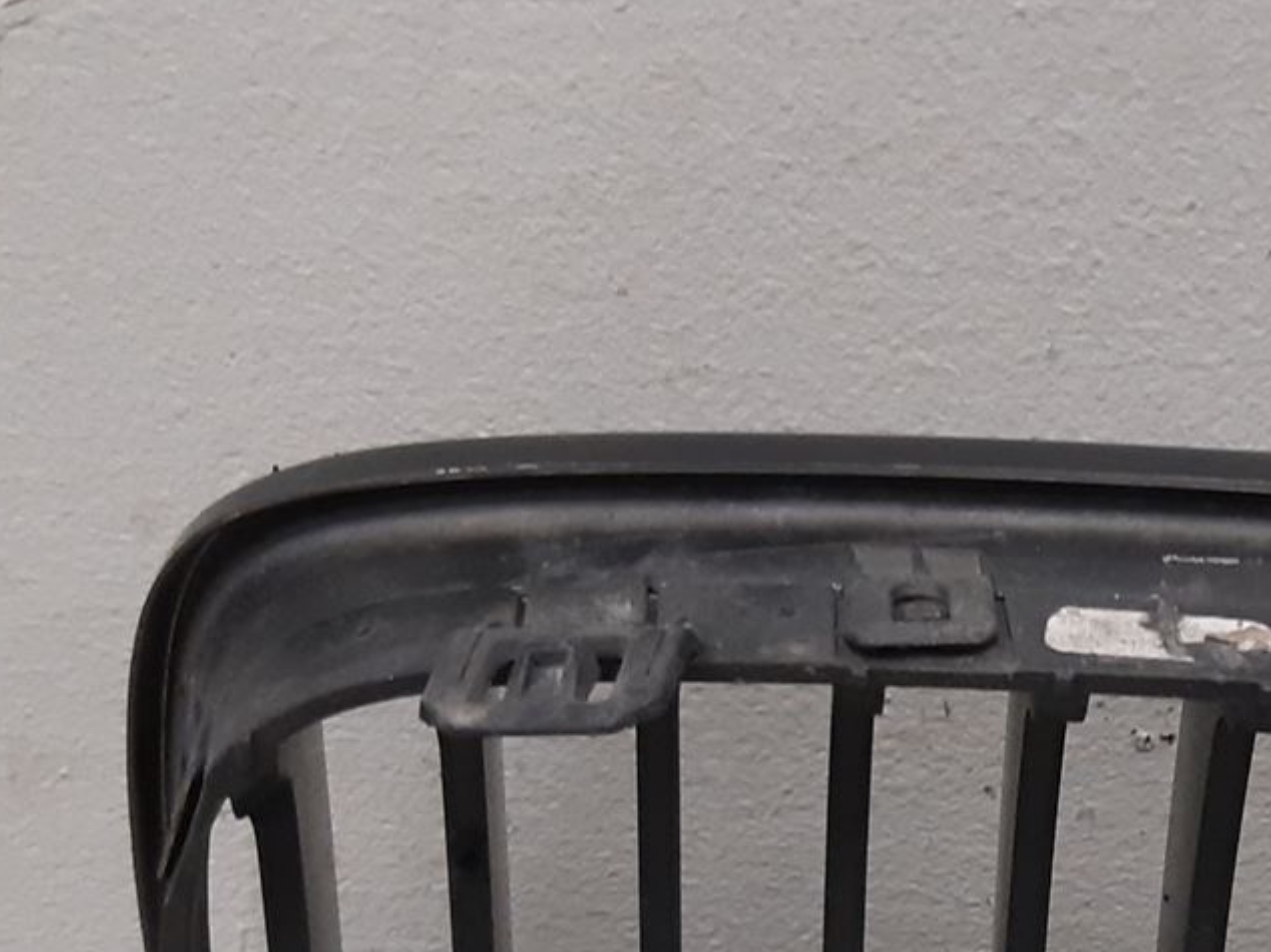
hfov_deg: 22.3
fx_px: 3083
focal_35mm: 84
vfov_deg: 17.3
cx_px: 1323
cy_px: 878
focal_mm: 3.93
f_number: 1.7
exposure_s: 1/50
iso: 200
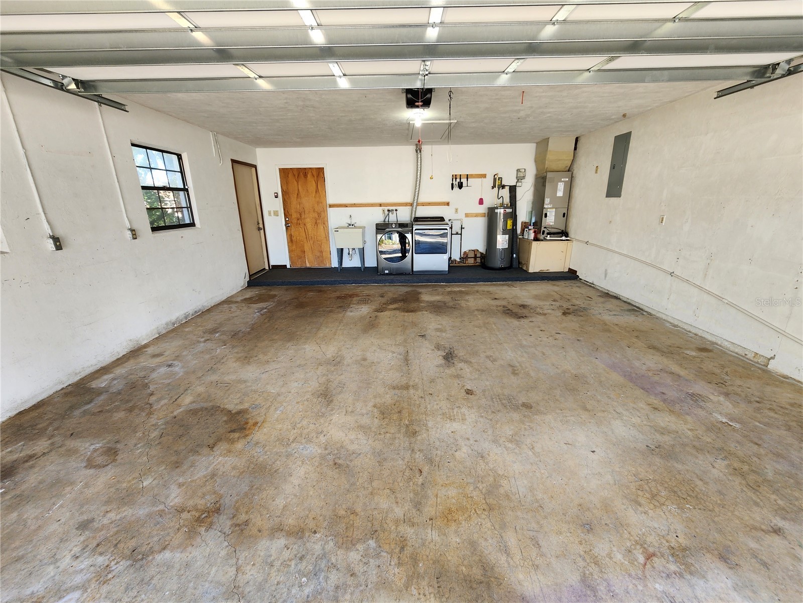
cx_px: 402
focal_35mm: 13
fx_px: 302
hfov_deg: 106.2
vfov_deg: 89.9
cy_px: 302
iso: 80
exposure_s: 1/60
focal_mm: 2.2
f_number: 2.2
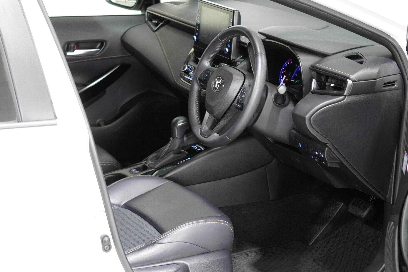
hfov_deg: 22.0
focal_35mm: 93
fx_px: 1049
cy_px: 125
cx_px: 207
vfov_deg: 14.8
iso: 1250
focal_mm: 55
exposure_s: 1/13
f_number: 4.5
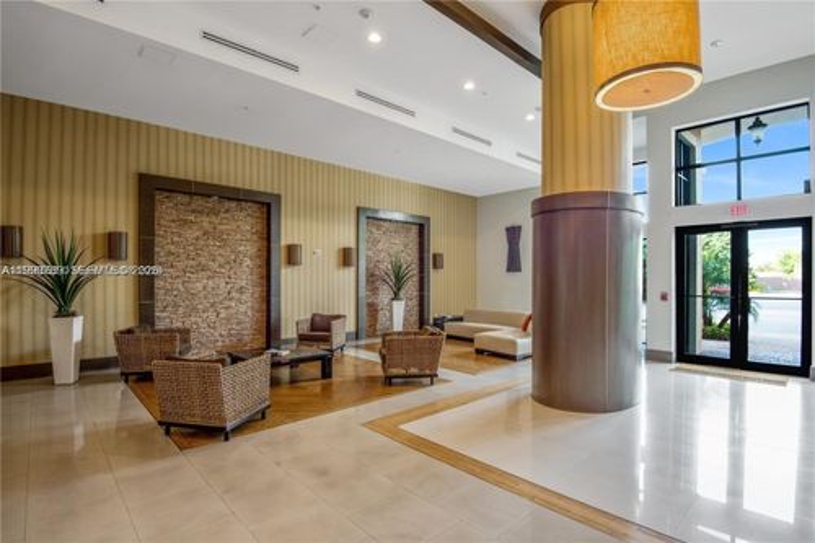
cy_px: 272
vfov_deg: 70.4
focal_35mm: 17
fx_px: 385
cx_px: 408
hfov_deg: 93.3
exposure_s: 1/1.67
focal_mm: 17
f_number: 10
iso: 100
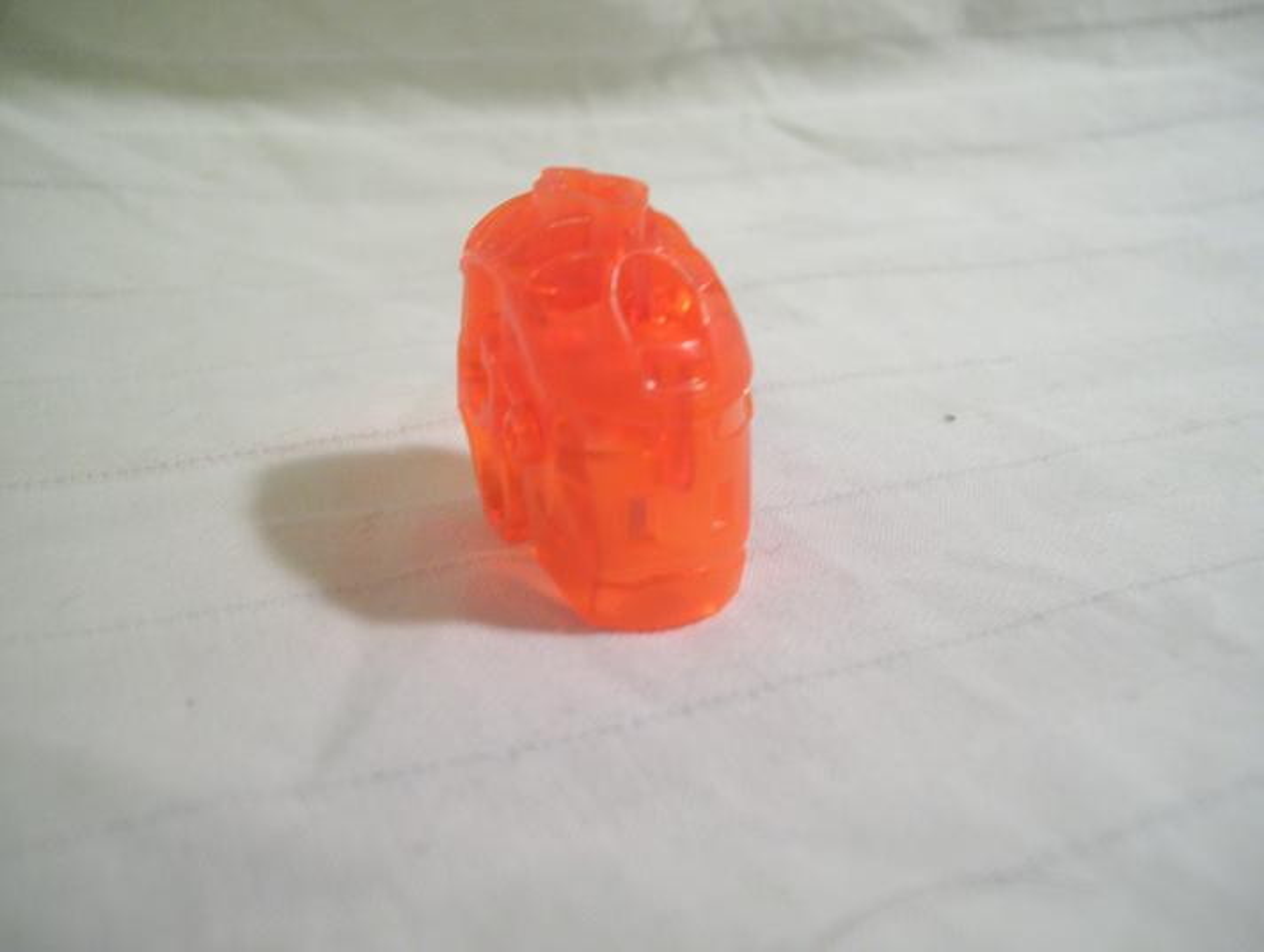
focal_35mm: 36
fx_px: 1316
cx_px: 632
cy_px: 476
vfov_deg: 39.7
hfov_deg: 51.3
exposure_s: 1/30
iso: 160
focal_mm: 6
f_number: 2.7
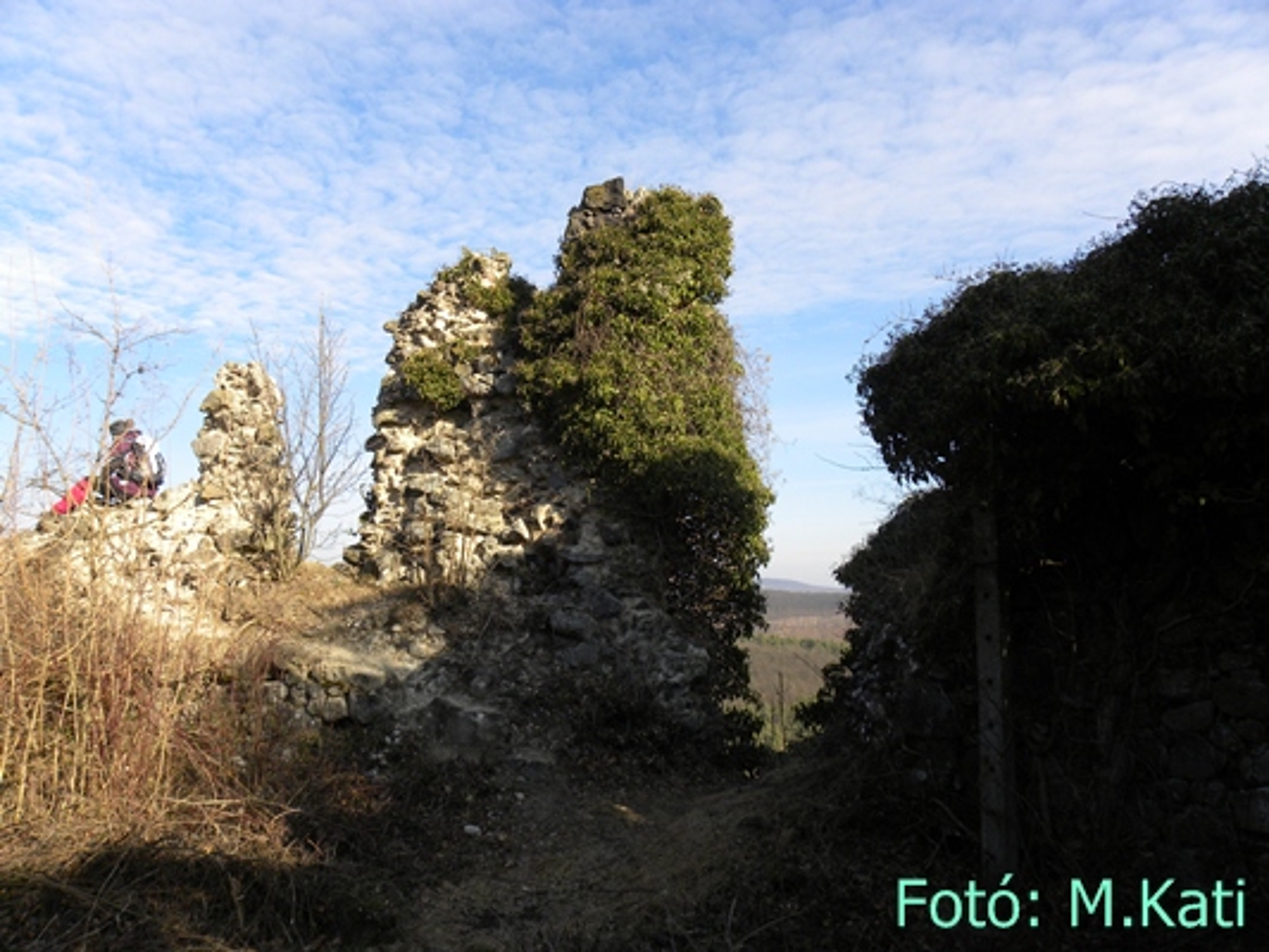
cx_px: 634
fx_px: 953
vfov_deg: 53.1
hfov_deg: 67.3
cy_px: 476
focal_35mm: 26
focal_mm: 4.6
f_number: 5.6
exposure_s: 1/268
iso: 100
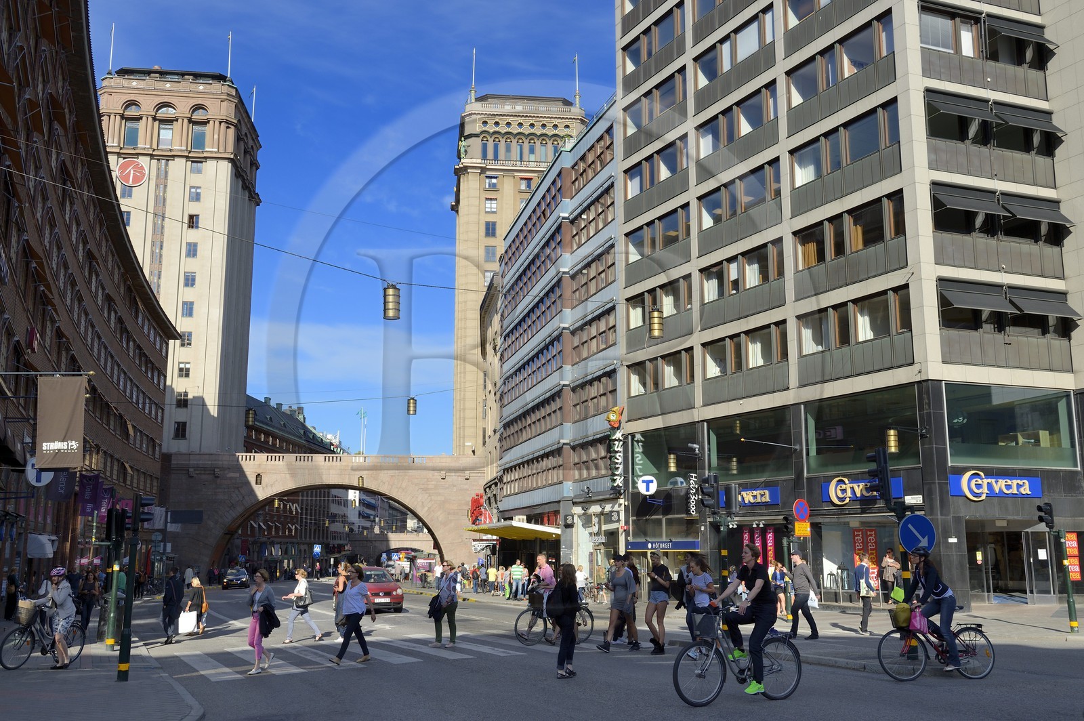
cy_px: 360
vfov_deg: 38.8
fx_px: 1023
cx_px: 542
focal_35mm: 34
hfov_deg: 55.8
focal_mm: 34
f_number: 9
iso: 200
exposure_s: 1/400
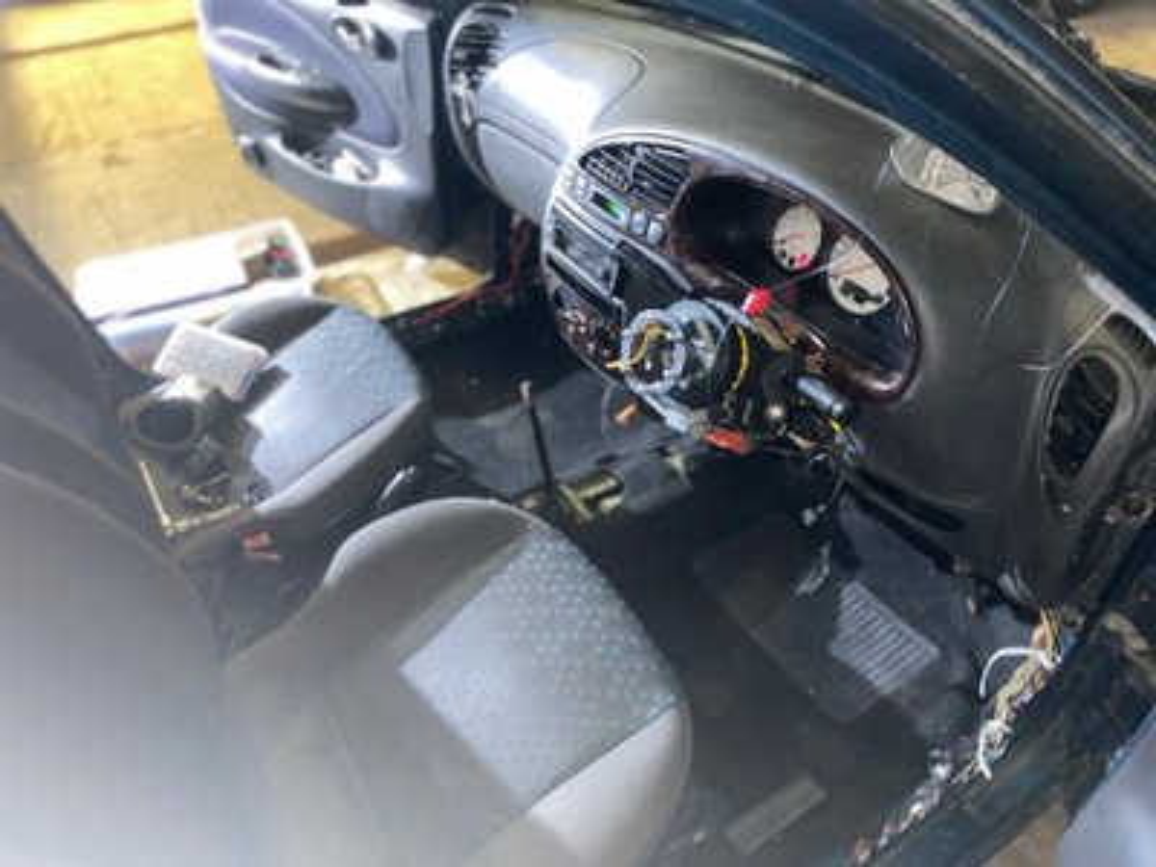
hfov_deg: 67.3
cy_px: 434
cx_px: 578
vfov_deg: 53.1
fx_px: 868
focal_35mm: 26
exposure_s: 1/4
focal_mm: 4.25
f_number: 1.8
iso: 160
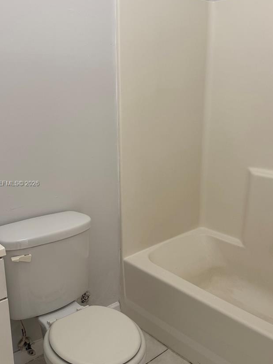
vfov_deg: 52.6
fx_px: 368
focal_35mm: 35
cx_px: 156
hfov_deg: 40.6
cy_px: 184
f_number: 1.78
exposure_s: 1/60
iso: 125
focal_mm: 6.76
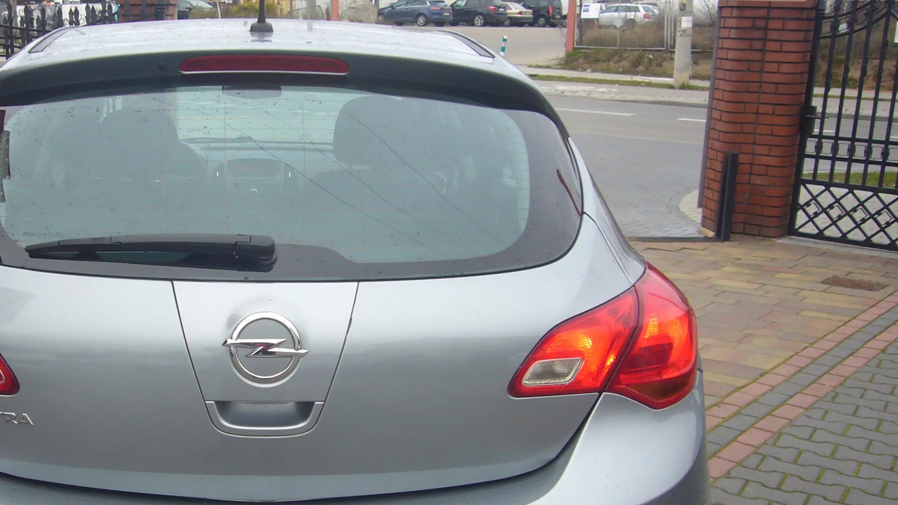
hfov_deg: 44.5
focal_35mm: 45
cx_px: 271
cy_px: 351
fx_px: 1072
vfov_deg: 26.3
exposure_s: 1/160
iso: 80
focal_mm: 4.6
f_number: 2.8
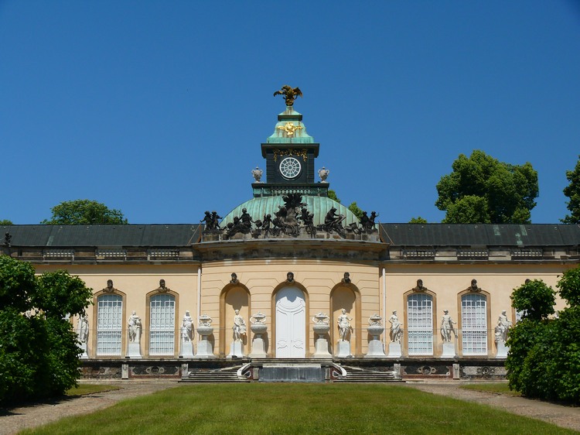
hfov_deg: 25.3
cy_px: 218
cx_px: 290
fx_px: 1290
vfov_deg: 19.1
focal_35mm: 77
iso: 100
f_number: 5.6
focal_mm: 16.3
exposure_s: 1/250
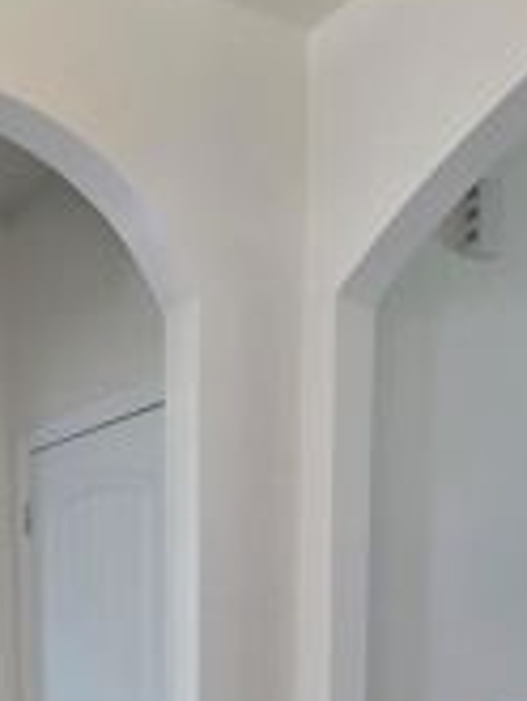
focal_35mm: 42
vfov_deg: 38.6
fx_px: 851
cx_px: 62
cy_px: 731
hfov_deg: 32.8
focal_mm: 1.7
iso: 80
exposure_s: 1/60
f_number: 2.2
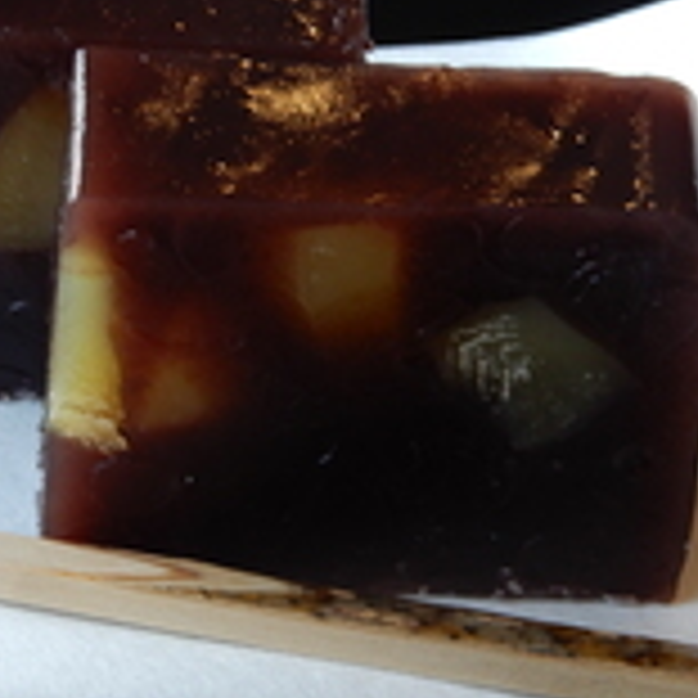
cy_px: 563
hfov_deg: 9.1
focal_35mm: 191
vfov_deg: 9.1
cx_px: 113
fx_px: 4357
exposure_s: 1/30
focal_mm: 12.5
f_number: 4.5
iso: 80
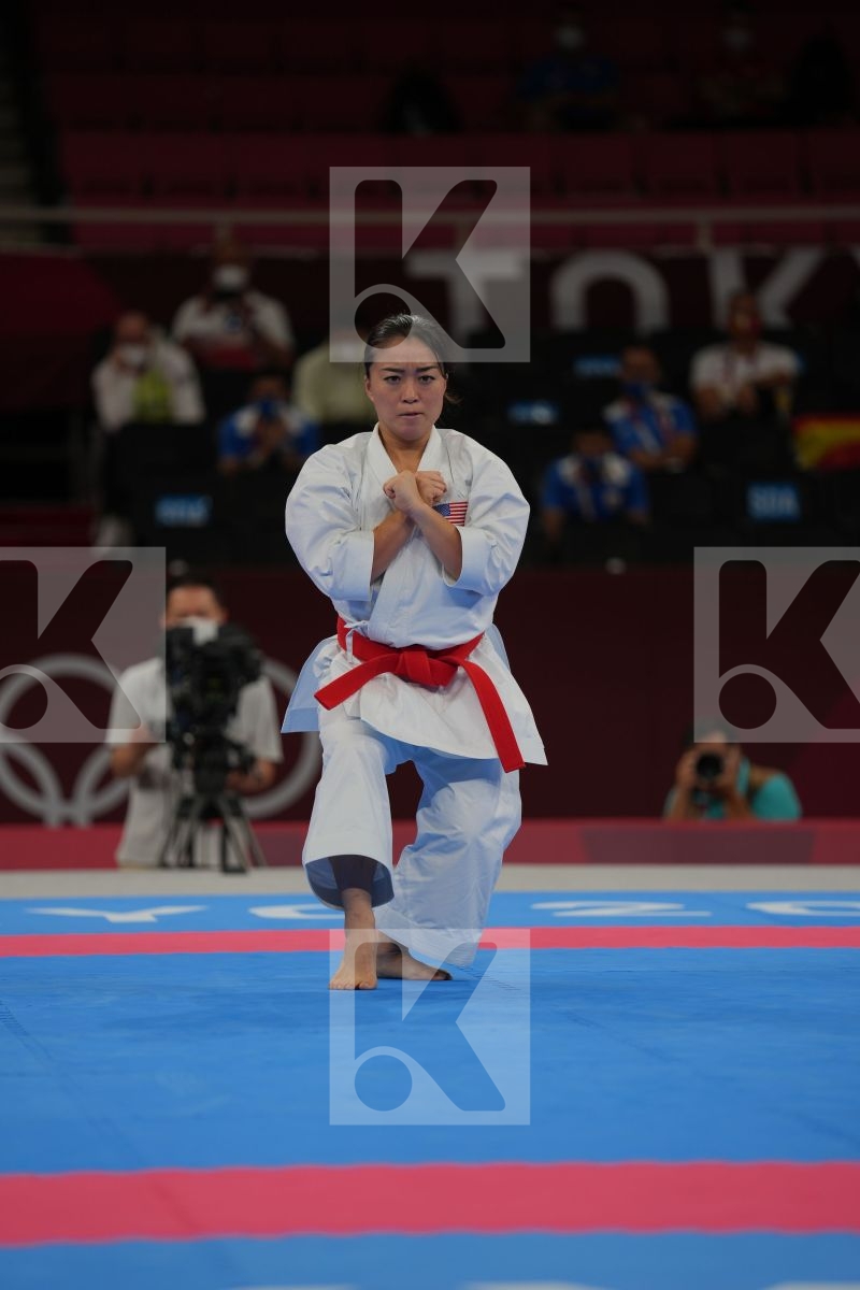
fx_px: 7166
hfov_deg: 6.9
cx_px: 430
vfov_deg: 10.3
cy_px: 645
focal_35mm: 200
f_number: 2.8
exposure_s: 1/500
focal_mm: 200
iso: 160
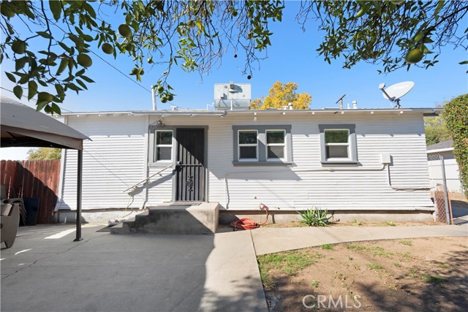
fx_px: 208
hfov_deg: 96.7
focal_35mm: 16
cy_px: 156
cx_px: 234
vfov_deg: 73.8
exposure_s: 1/40
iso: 100
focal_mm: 16
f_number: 9
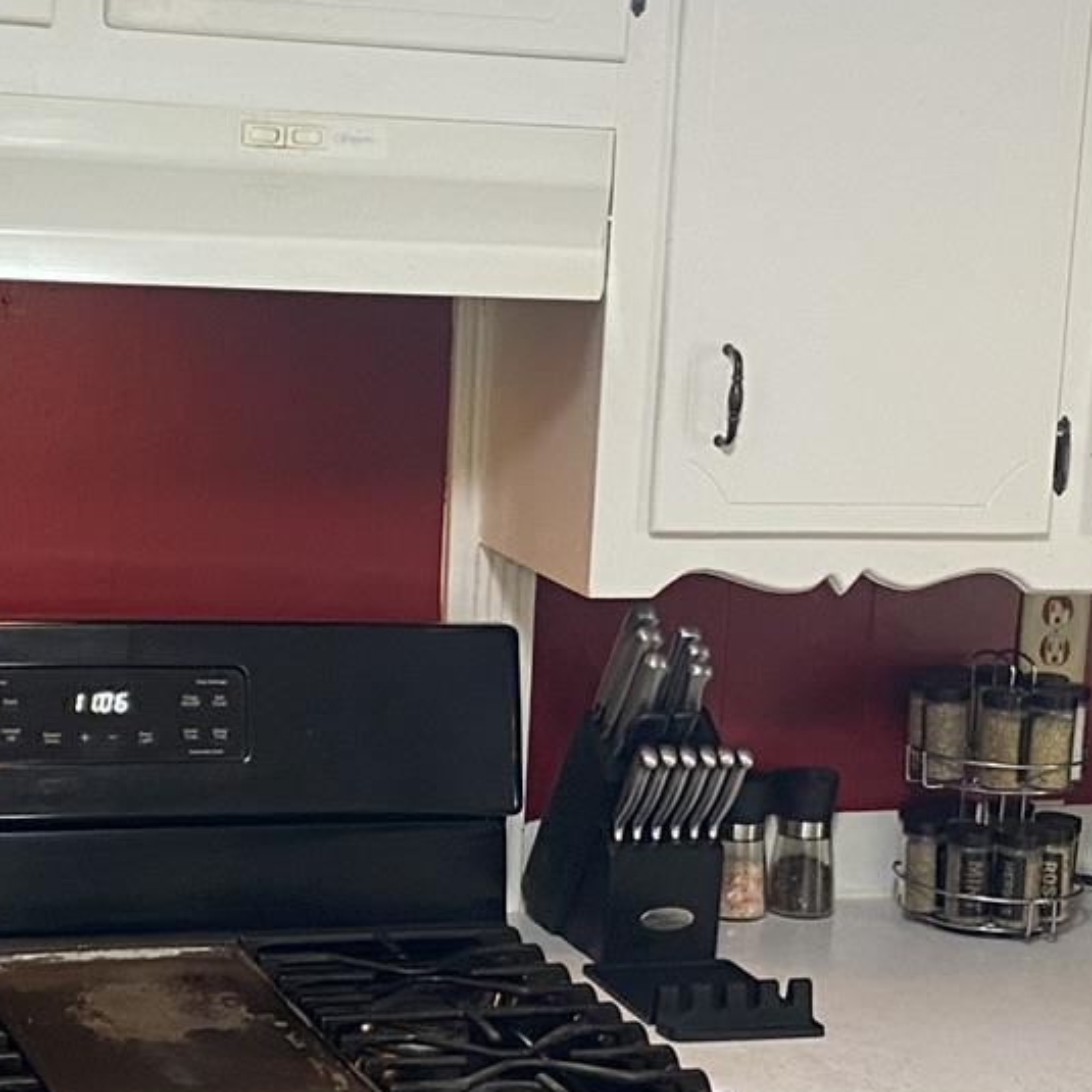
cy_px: 567
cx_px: 535
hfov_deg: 19.7
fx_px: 3141
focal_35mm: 88
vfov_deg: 19.7
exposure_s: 1/60
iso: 80
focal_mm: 4.25
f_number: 1.8
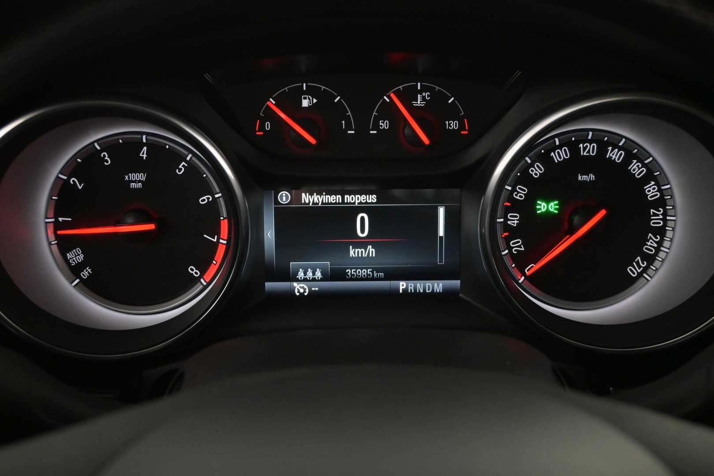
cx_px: 357
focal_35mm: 42
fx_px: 833
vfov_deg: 31.9
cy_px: 238
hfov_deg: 46.4
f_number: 4.5
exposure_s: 1/50
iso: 2800
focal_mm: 28
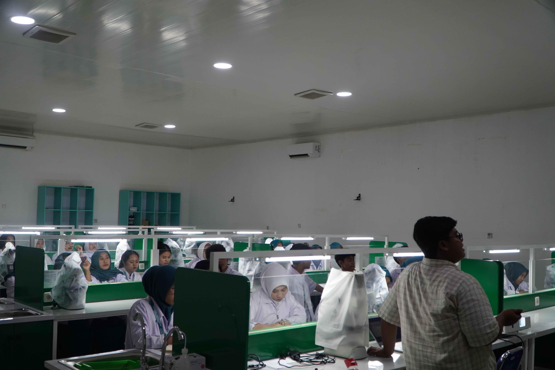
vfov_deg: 38.4
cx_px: 278
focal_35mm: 34
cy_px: 185
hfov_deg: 55.1
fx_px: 532
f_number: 4
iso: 640
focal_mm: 23
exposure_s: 1/160
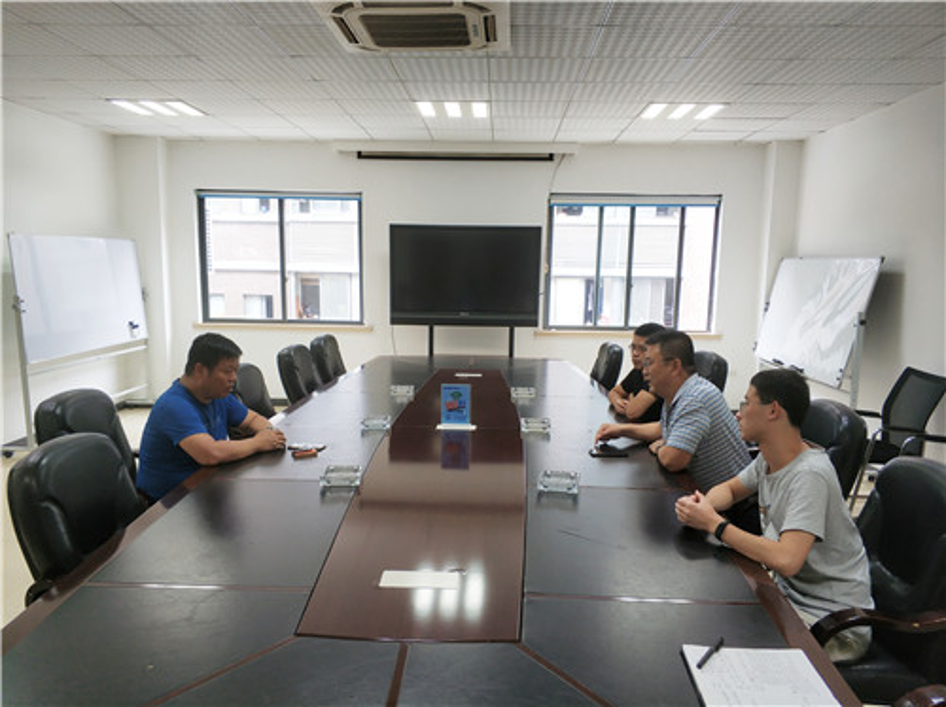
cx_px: 473
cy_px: 354
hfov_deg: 65.4
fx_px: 737
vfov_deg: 51.3
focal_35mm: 27
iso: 178
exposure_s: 1/25
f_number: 1.8
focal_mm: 3.82
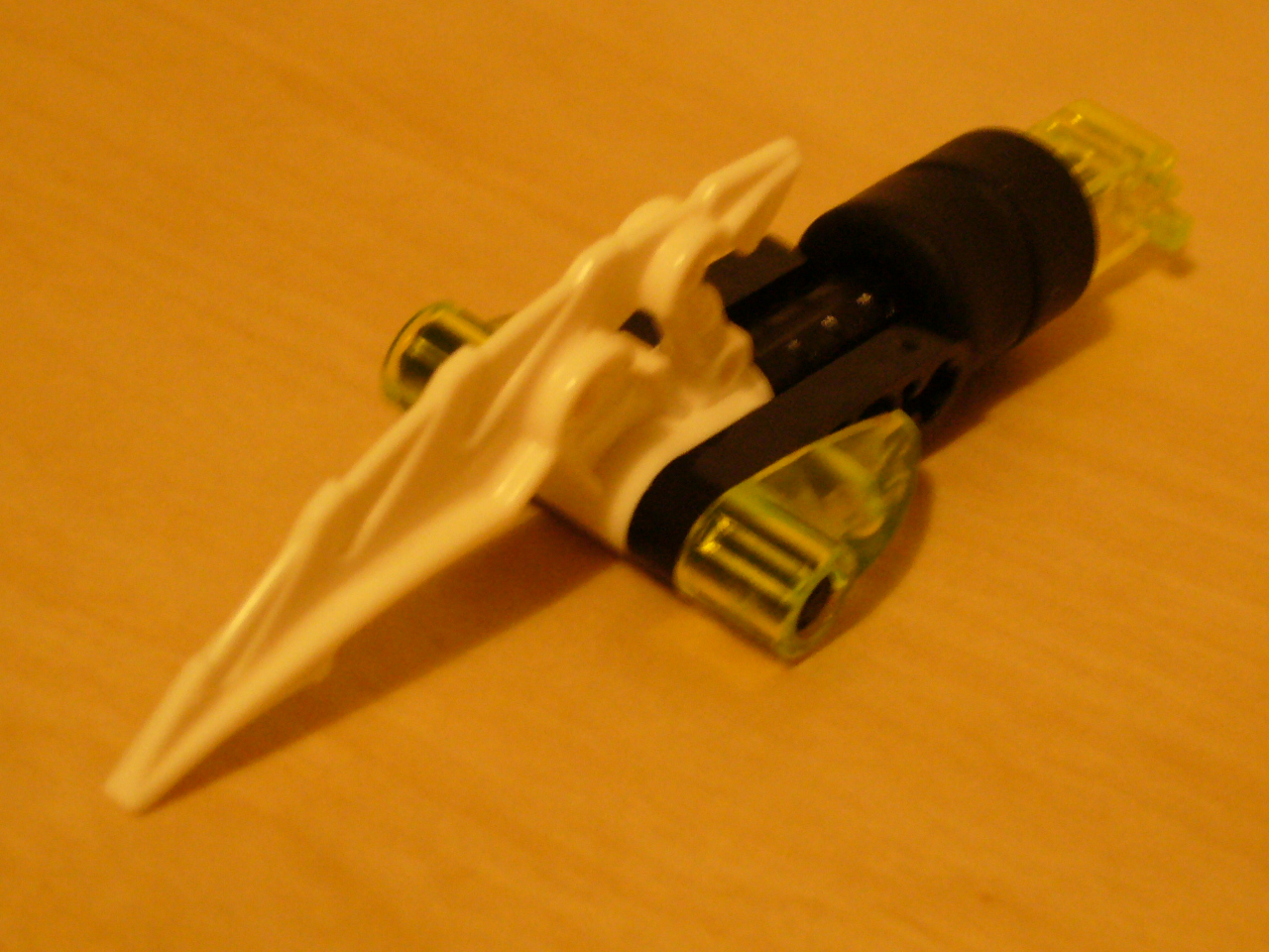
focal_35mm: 86
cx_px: 634
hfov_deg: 22.8
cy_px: 476
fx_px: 3153
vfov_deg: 17.2
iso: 200
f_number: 3.8
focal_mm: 10.4
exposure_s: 1/4
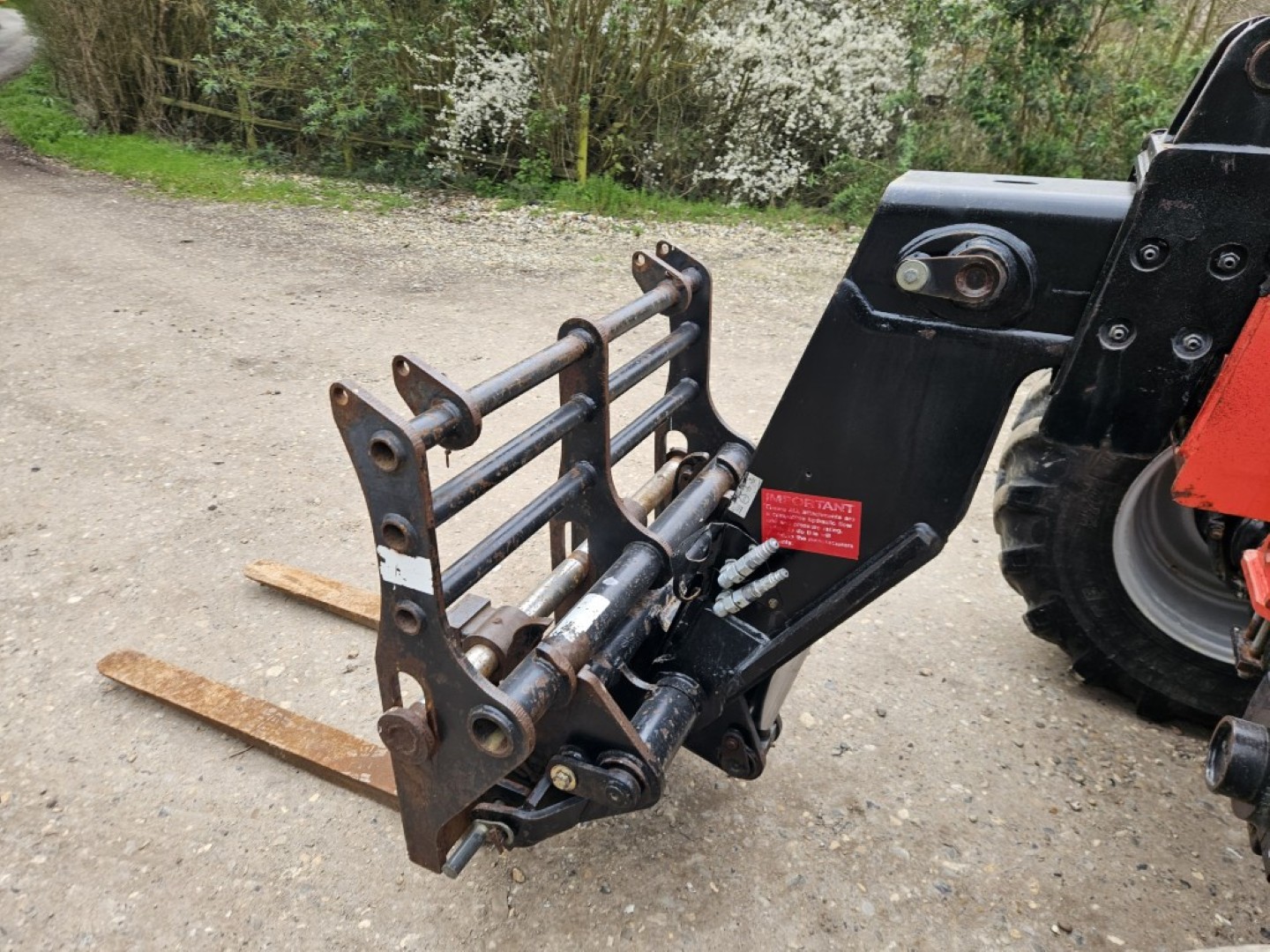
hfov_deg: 73.9
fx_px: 844
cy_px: 476
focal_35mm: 23
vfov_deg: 58.9
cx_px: 635
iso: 40
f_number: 1.8
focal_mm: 5.4
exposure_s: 1/180
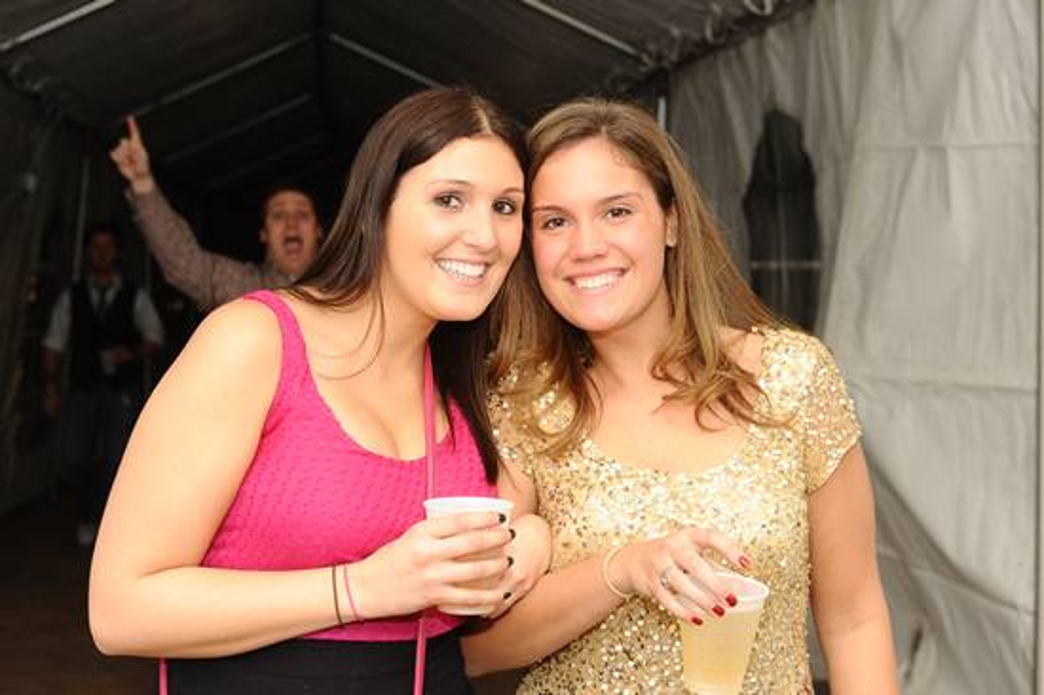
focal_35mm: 70
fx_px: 2029
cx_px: 522
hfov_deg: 28.9
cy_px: 348
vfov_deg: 19.4
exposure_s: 1/250
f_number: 8
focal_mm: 70
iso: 1100
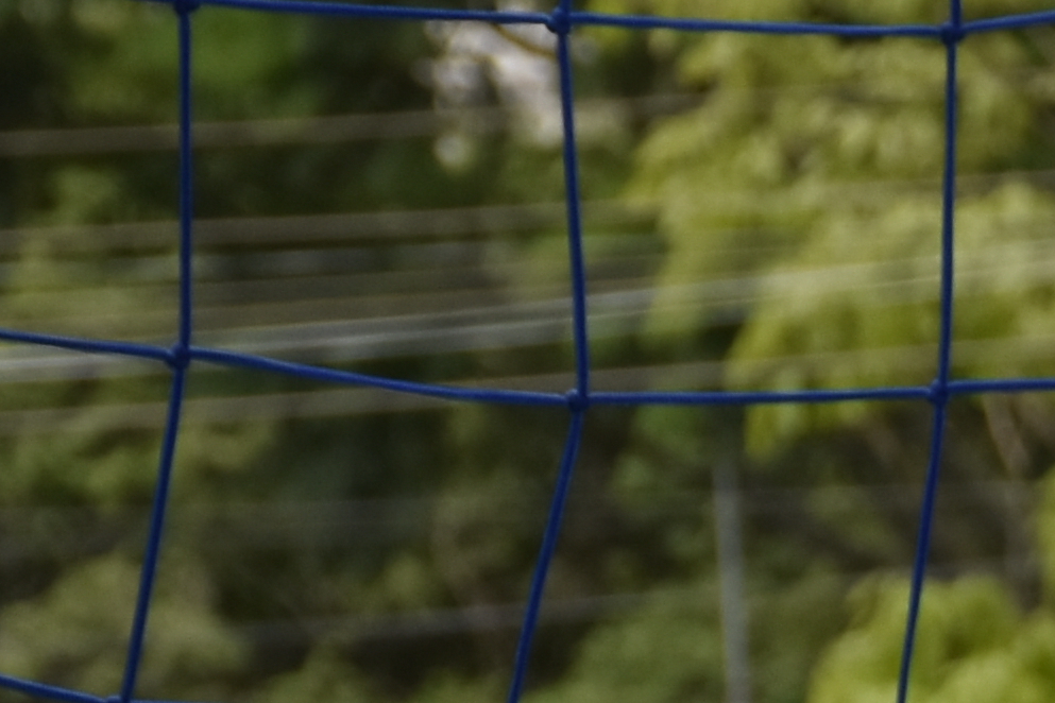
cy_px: 1823
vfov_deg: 2.4
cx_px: 2821
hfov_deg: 3.6
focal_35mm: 562
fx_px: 16468
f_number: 7.1
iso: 200
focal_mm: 62
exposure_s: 1/1000
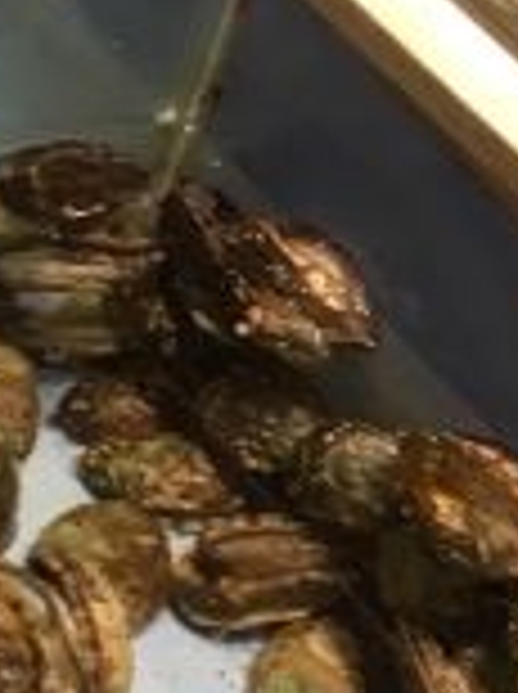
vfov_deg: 14.1
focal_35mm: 132
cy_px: 1022
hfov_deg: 10.3
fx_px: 2641
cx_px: -543
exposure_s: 1/33
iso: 50
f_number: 2.2
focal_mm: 4.15
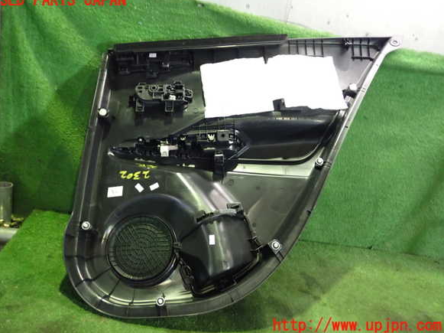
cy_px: 163
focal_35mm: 31
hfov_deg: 58.4
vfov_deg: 45.4
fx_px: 397
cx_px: 216
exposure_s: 1/30
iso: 1000
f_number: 2.3
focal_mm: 5.4
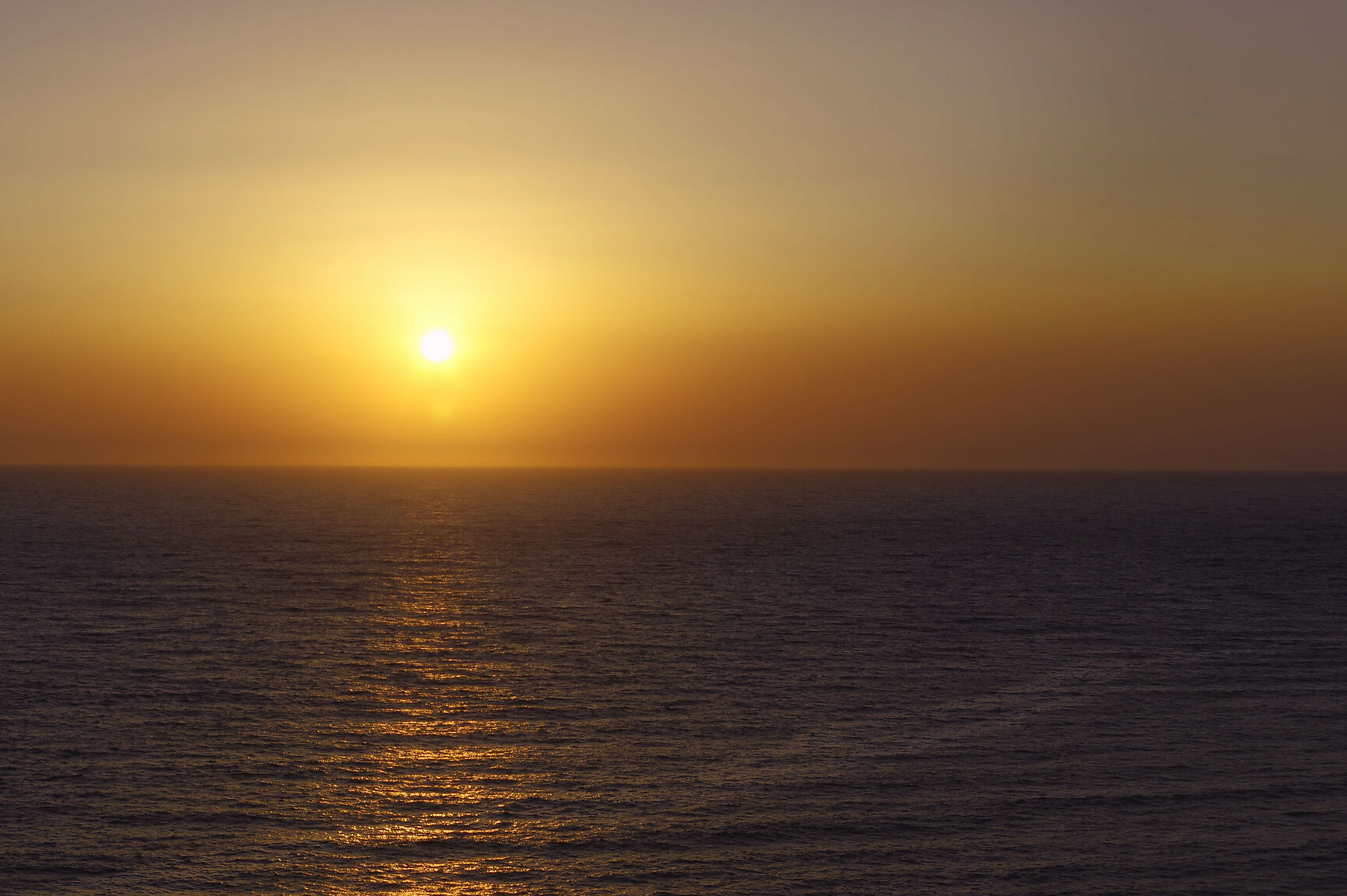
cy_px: 375
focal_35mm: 72
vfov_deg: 18.9
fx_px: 2692
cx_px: 436
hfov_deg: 27.9
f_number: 9
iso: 100
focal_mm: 35
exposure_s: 1/320
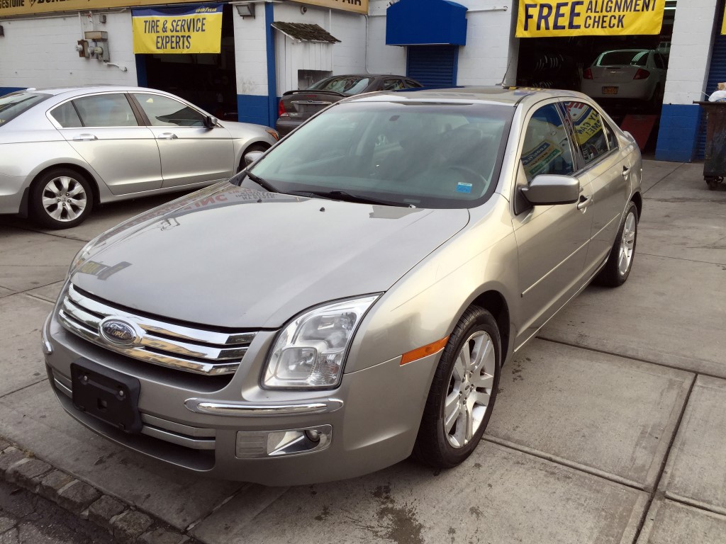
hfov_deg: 61.7
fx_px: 608
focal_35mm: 29
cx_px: 363
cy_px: 272
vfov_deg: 48.2
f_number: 2.2
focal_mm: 4.15
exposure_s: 1/557
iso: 32
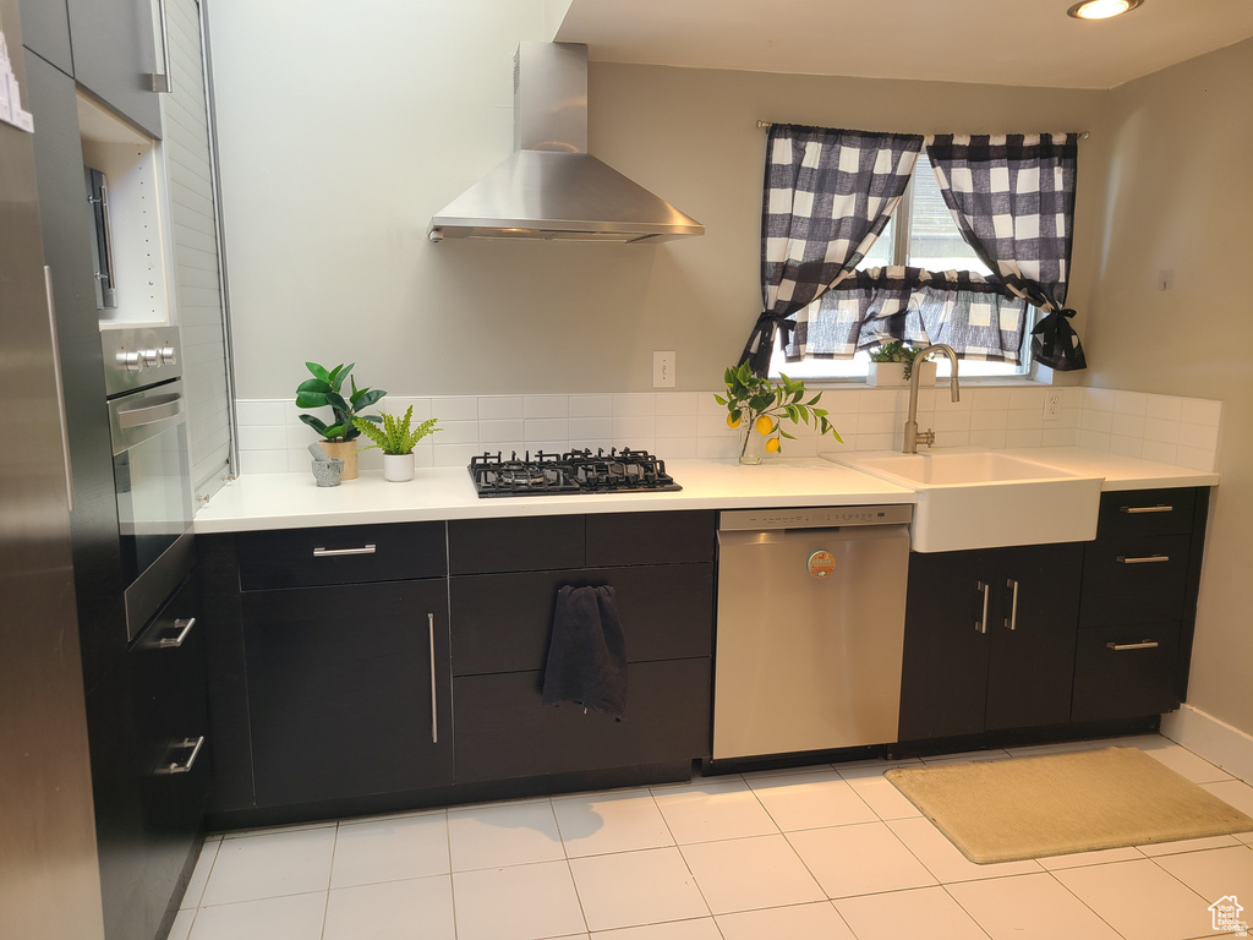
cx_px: 626
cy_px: 470
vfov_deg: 53.1
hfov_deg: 67.3
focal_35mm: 26
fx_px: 941
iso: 40
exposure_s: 1/60
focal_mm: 5.4
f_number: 1.8
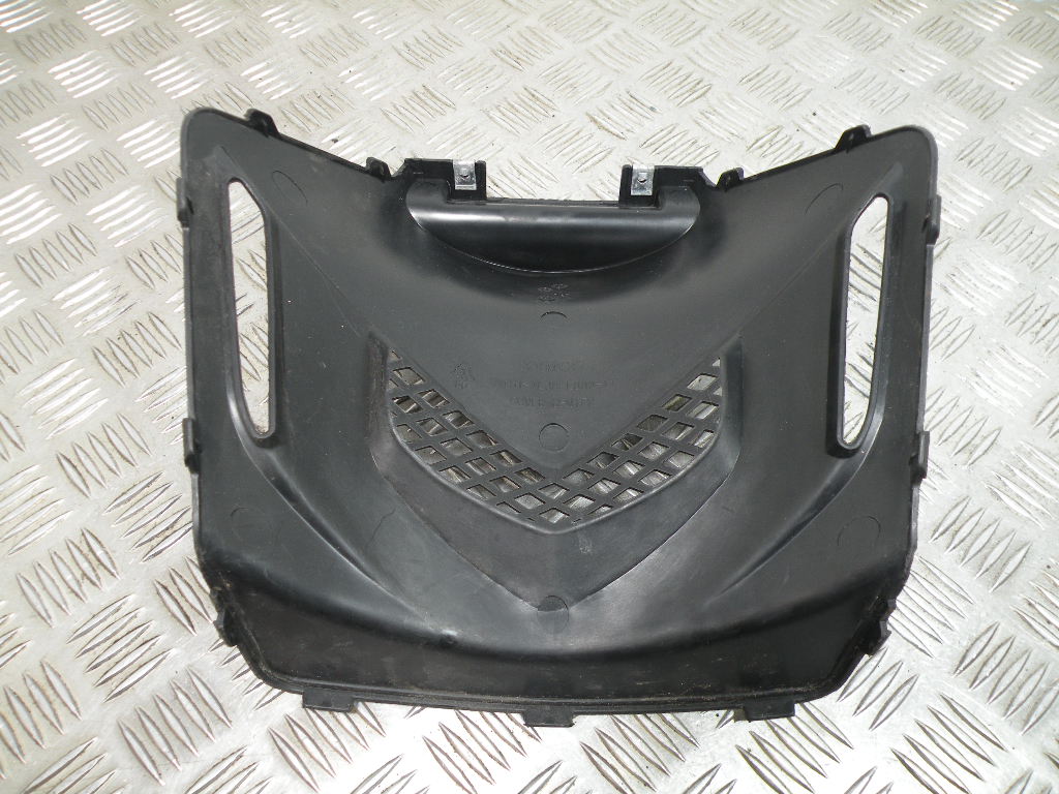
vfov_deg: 51.4
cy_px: 397
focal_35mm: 27
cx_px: 530
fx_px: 826
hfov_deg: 65.3
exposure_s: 1/60
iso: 112
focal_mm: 4.7
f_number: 2.8
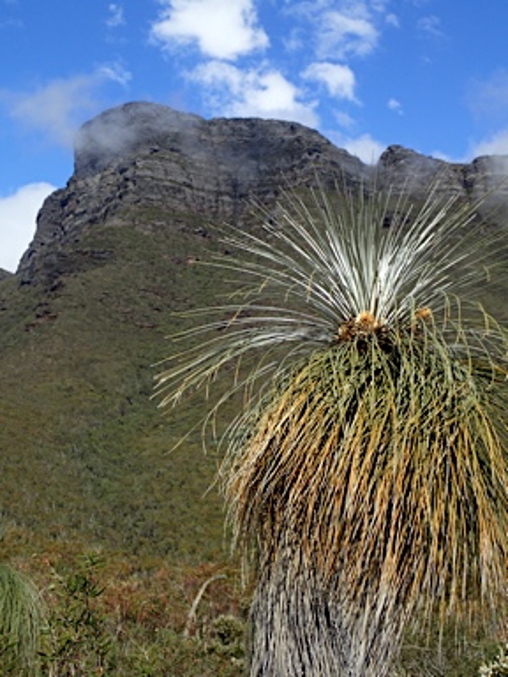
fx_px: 900
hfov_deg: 31.5
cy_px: 338
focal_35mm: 46
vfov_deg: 41.2
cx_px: 254
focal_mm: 8.41
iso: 100
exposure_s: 1/800
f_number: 4.5
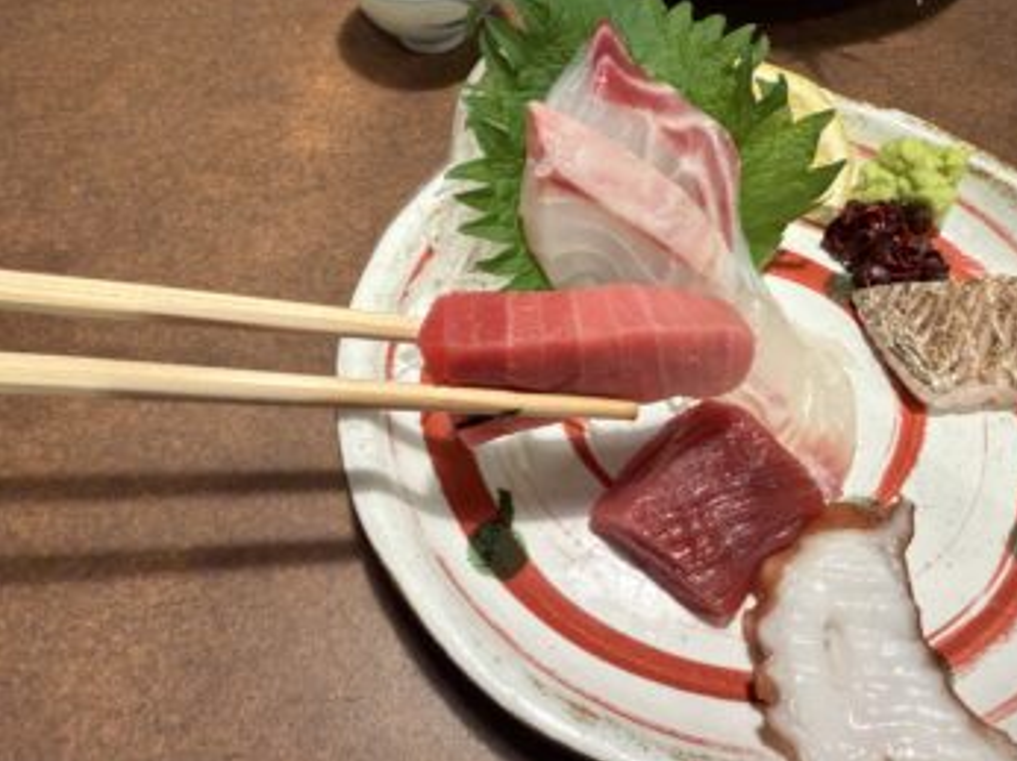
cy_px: 367
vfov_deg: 54.8
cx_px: 526
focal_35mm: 25
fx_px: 734
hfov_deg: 69.4
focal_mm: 2.22
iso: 640
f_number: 2.2
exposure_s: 1/60
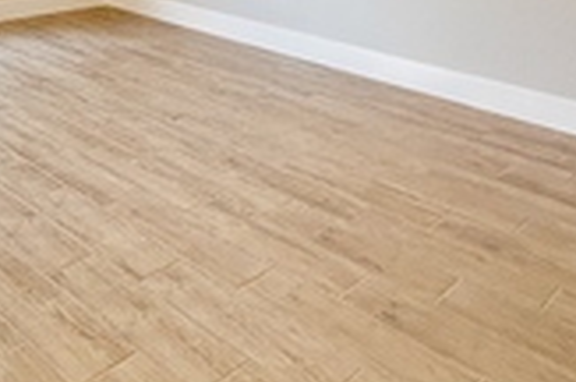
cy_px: -117
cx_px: 99
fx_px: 687
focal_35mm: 43
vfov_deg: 26.3
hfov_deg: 43.0
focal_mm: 2.22
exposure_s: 1/120
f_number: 2.2
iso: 125
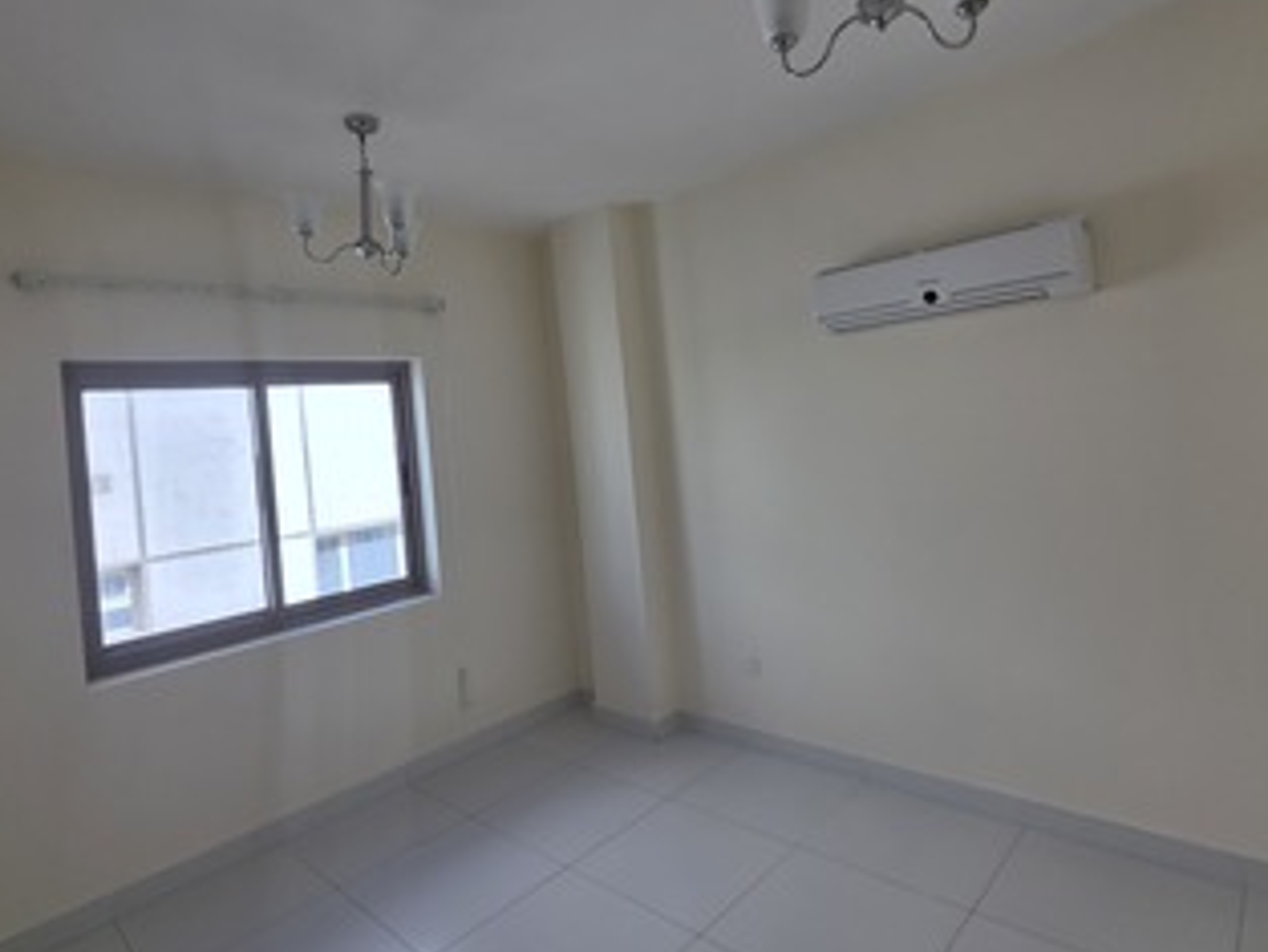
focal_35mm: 19
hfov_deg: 84.5
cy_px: 423
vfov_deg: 68.5
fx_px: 696
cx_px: 585
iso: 32
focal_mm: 2.2
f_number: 1.9
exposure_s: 1/100
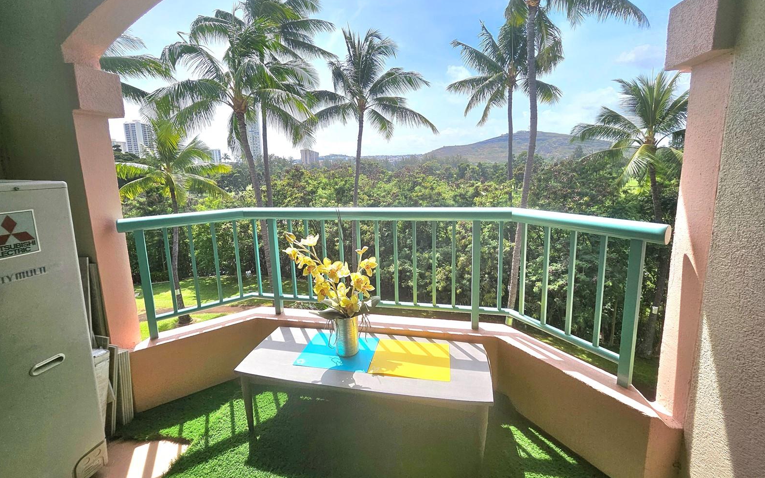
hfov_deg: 105.3
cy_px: 214
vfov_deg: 78.4
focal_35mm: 14
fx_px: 292
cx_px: 387
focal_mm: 1.7
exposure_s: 1/1250
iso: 32
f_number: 2.2
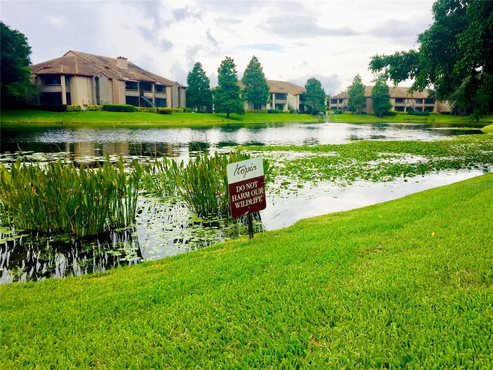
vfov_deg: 48.2
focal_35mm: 29
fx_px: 413
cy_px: 185
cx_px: 246
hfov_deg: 61.7
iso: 32
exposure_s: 1/898
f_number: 2.2
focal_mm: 4.15
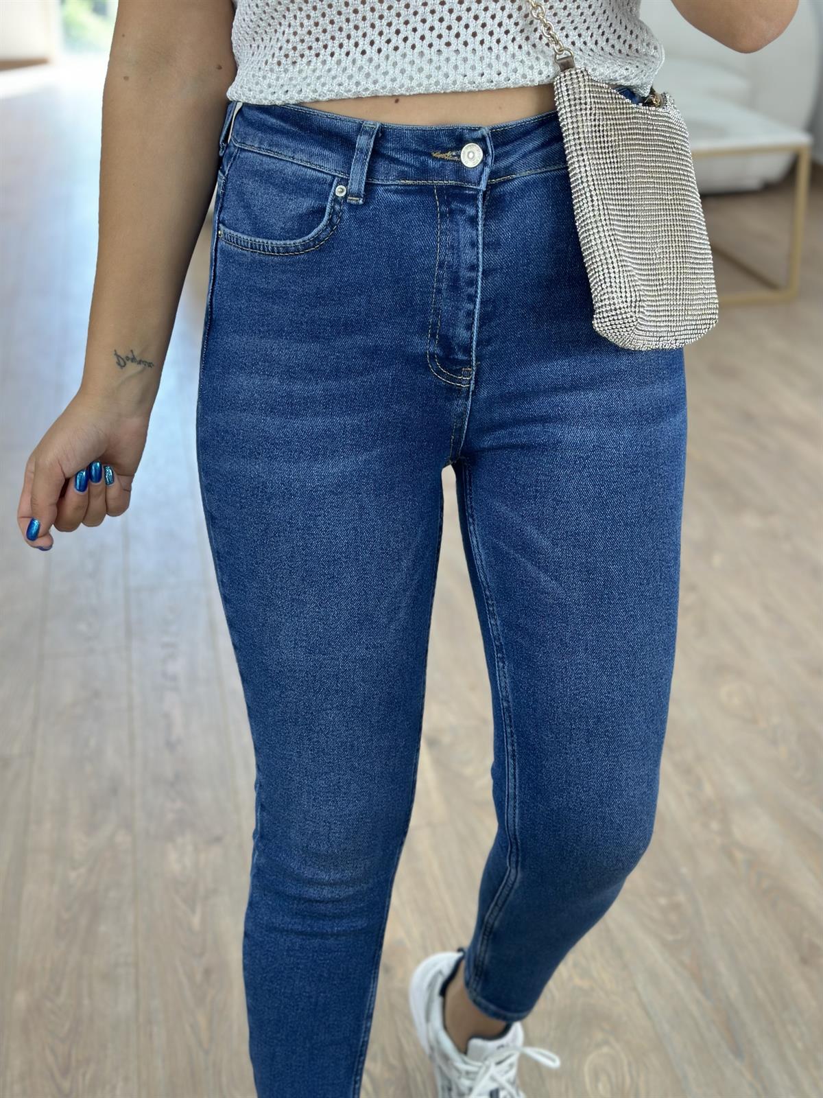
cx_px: 412
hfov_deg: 30.3
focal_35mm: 48
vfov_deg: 39.7
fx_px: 1522
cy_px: 549
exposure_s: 1/100
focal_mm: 6.86
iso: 80
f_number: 1.78
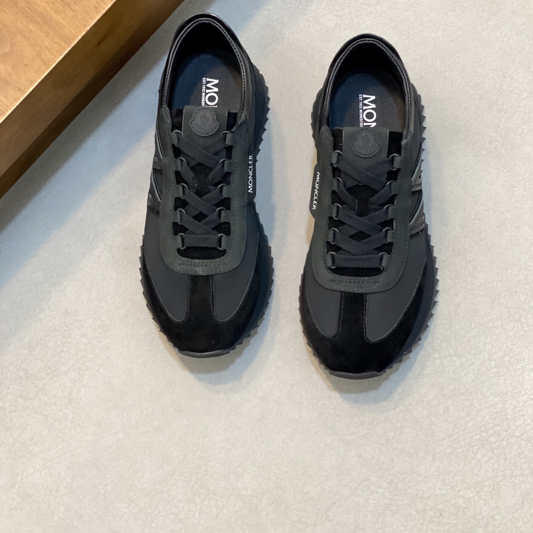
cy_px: 210
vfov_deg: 27.7
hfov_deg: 27.7
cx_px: 267
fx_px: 1080
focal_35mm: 62
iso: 125
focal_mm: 6
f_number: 2
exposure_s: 1/50
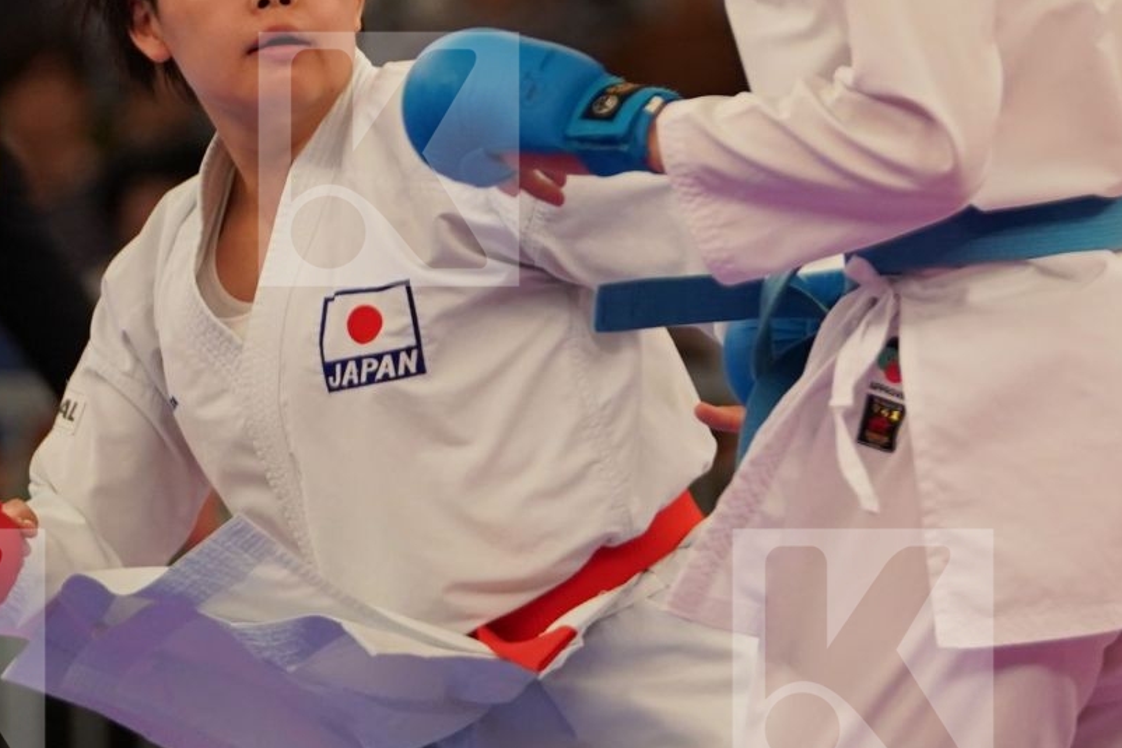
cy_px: 159
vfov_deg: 2.6
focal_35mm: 534
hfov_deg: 3.9
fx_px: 16645
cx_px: 863
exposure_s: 1/1000
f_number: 2.8
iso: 1600
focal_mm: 159
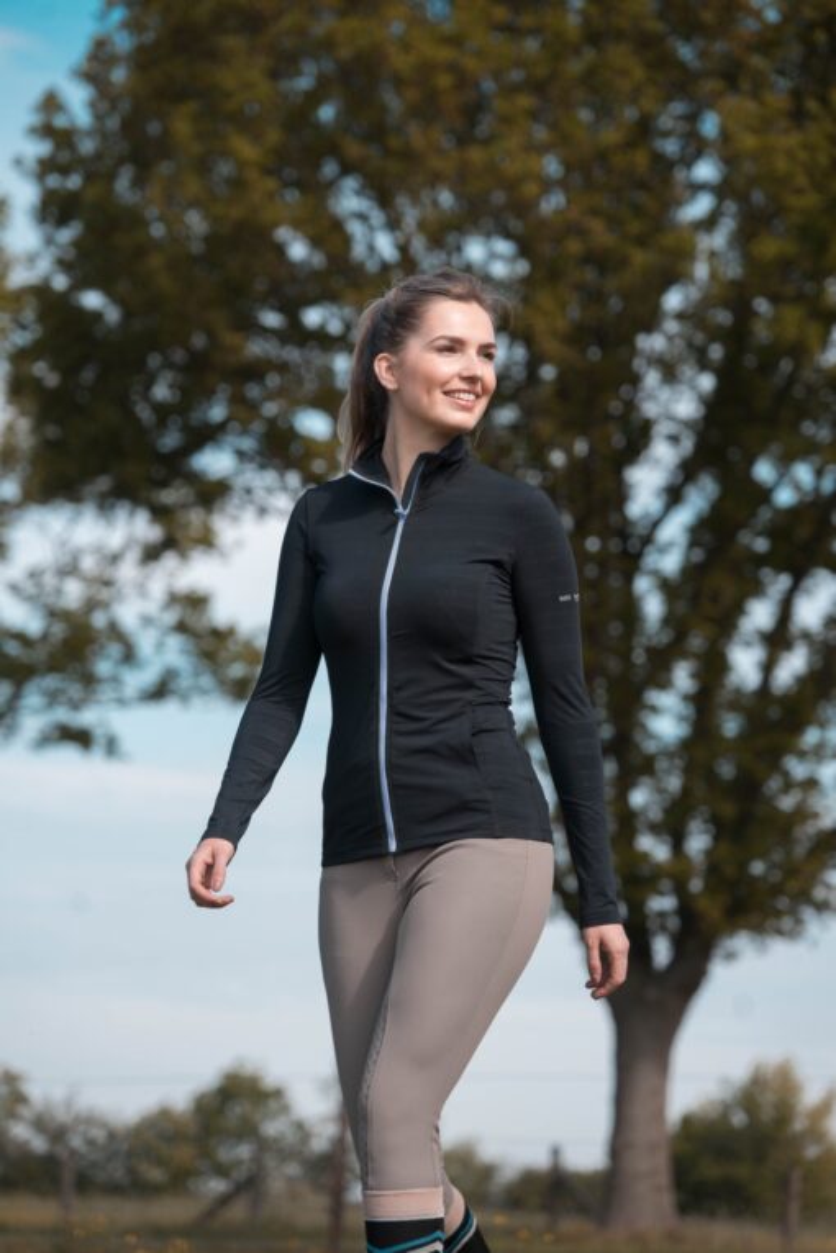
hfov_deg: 9.5
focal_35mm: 144
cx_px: 418
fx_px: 5016
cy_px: 626
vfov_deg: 14.3
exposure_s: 1/400
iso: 100
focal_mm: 144
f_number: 5
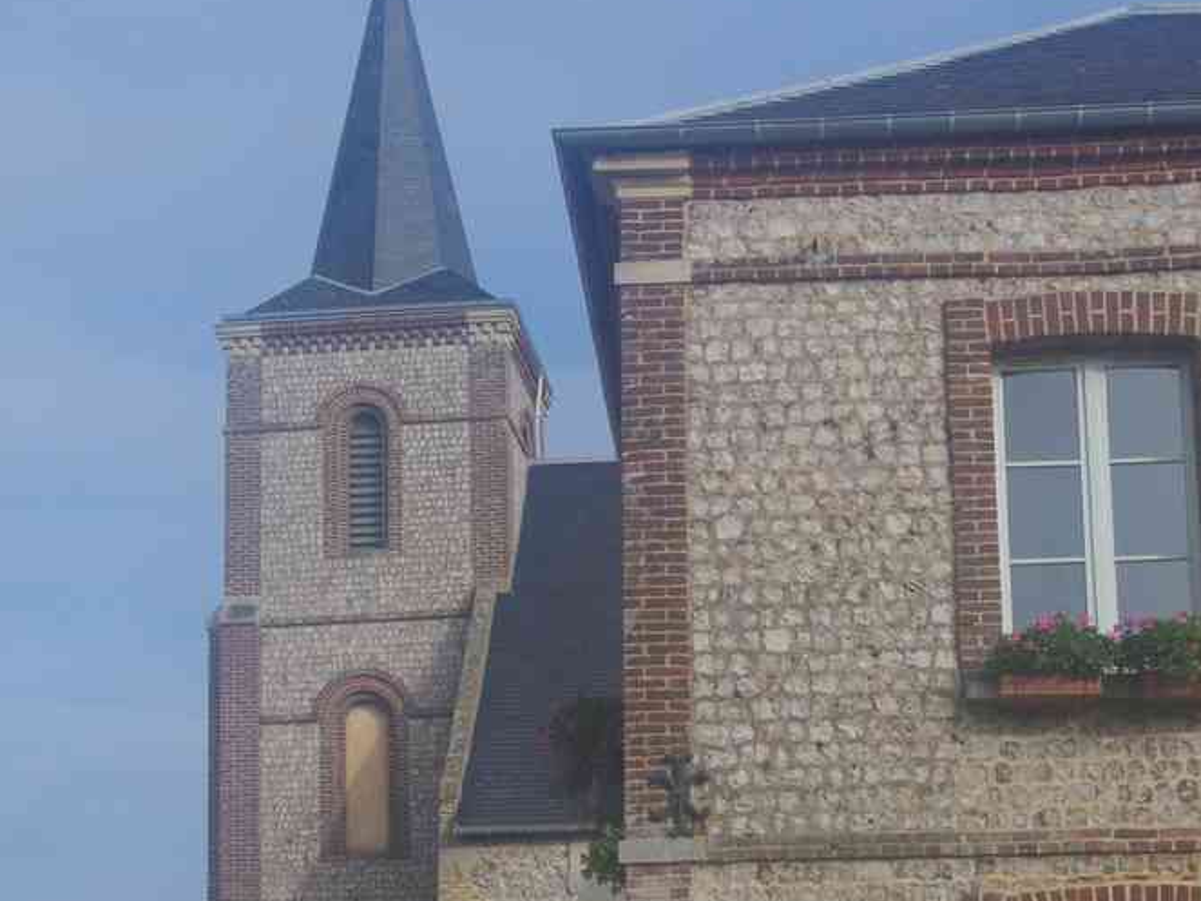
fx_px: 2488
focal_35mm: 72
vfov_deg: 20.2
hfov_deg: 27.1
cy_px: 762
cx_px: 601
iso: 200
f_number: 11
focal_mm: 33
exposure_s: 1/100
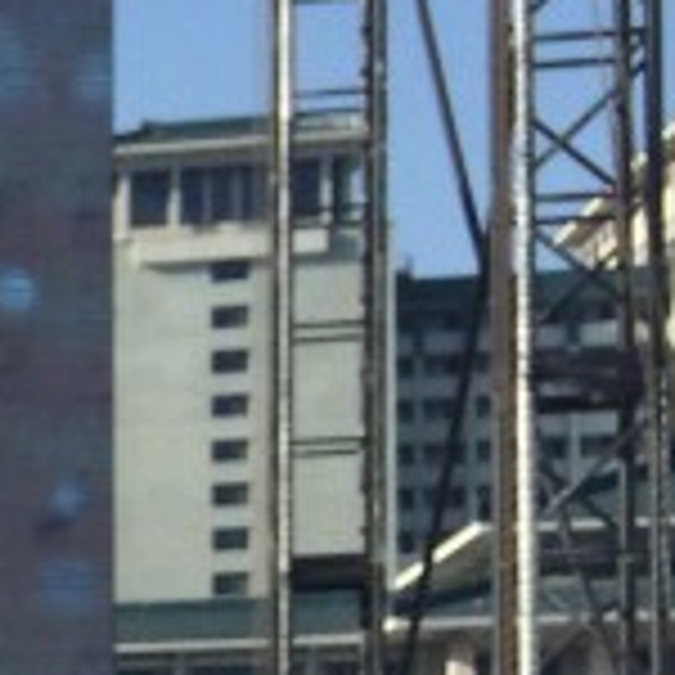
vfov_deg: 10.0
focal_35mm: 168
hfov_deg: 8.5
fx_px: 3706
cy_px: 1051
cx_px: -1422
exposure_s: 1/2053
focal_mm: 4.12
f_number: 2.2
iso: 40
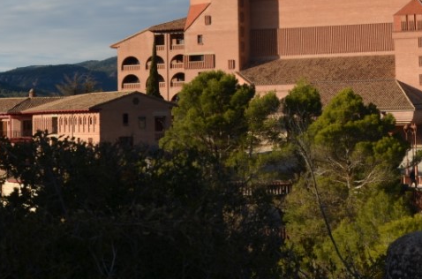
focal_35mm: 102
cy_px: -32
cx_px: 275
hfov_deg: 20.0
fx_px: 1193
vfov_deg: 13.1
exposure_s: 1/250
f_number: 8
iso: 125
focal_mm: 28
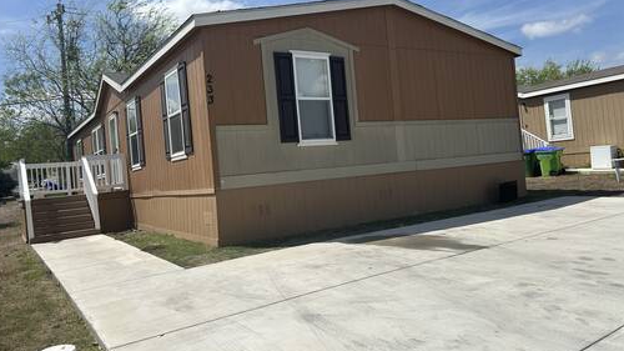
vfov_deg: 40.1
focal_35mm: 29
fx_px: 480
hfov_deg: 66.1
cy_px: 160
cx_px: 306
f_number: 1.5
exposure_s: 1/7463
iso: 50
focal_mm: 5.7
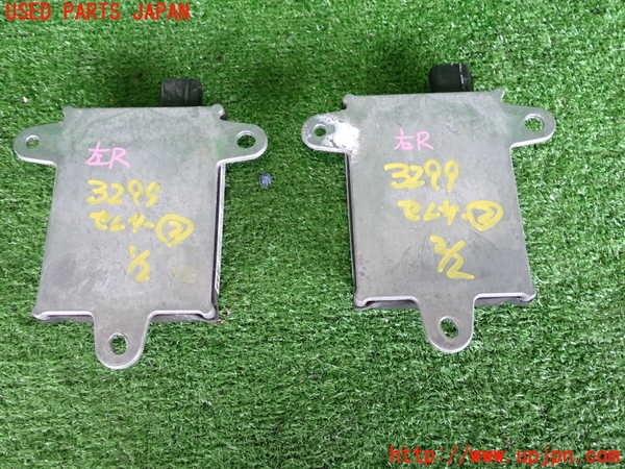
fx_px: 578
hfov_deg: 56.8
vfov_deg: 44.2
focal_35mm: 32
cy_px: 234
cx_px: 312
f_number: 2.4
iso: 200
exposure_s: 1/30
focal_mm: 5.79
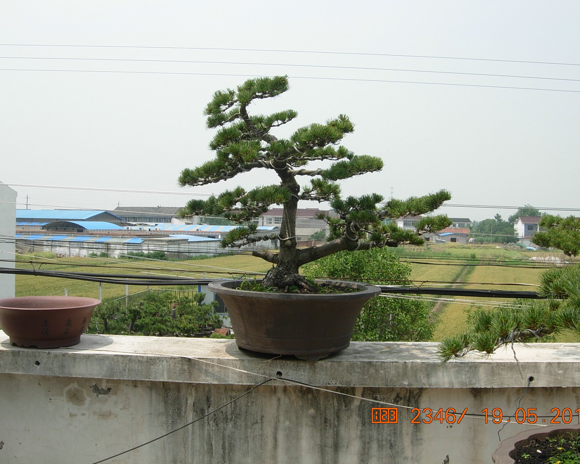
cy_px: 230
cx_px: 308
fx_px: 652
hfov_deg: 47.9
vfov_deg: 39.2
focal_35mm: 38
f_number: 6.1
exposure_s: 1/279
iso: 50
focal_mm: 7.5
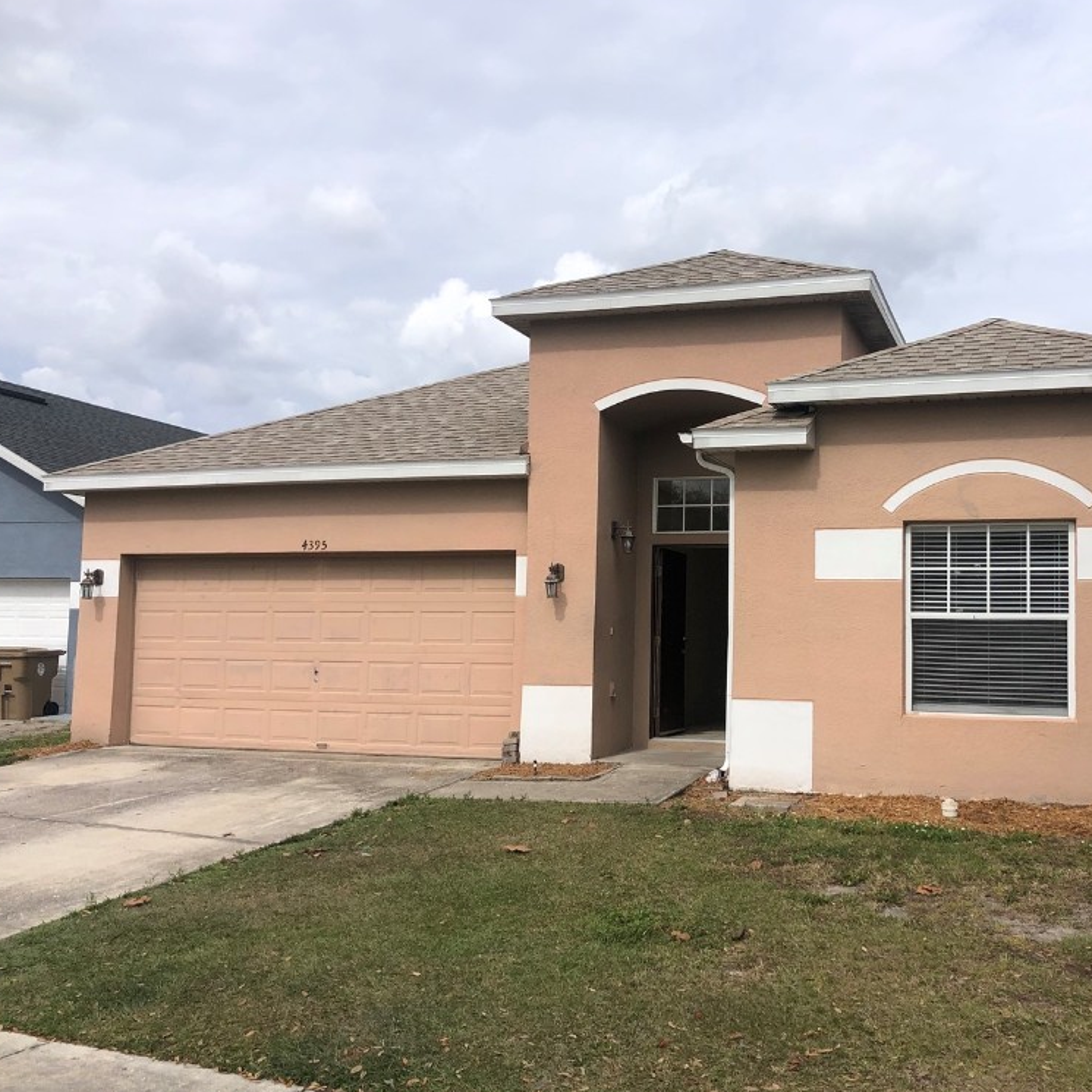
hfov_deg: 48.0
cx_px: 683
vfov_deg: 48.5
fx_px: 1213
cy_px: 550
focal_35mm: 34
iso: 25
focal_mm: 3.99
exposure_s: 1/3690
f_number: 1.8
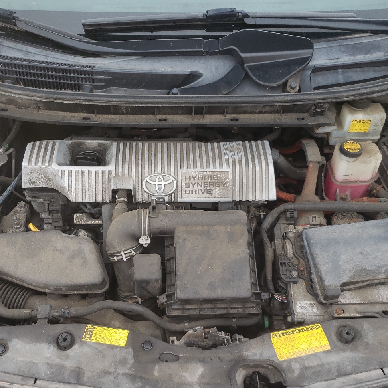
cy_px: 224
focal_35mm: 38
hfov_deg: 43.9
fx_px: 482
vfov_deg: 43.7
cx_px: 187
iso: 50
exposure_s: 1/128
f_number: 1.5
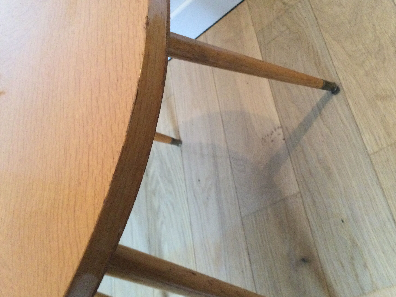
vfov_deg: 40.7
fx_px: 400
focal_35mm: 35
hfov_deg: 52.5
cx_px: 223
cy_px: 153
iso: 200
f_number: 2.4
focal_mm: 3.3
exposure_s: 1/17
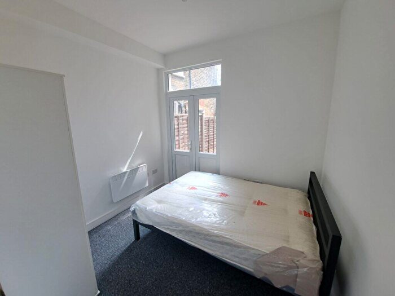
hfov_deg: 106.2
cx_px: 198
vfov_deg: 89.9
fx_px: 148
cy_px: 148
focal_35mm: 13
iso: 50
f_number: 2.2
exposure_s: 1/50
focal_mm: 1.74
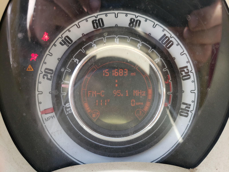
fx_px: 172
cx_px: 114
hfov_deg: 67.3
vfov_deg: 53.1
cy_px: 86
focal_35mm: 26
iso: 50
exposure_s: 1/208
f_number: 1.5
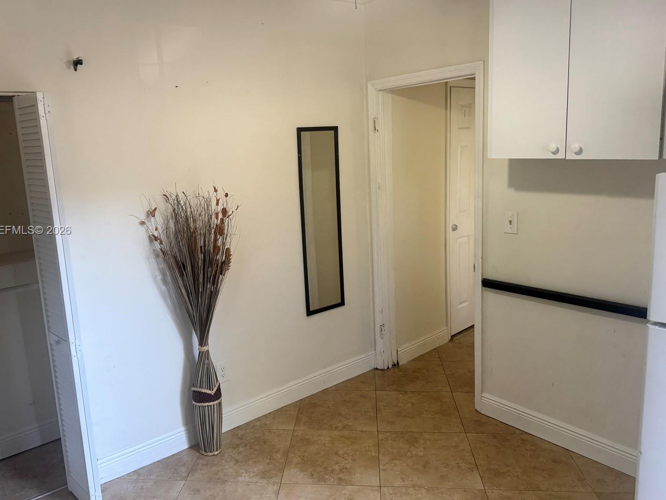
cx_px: 300
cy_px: 231
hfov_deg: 65.2
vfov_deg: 51.3
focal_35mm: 27
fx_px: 520
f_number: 1.78
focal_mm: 6.76
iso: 160
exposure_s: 1/120
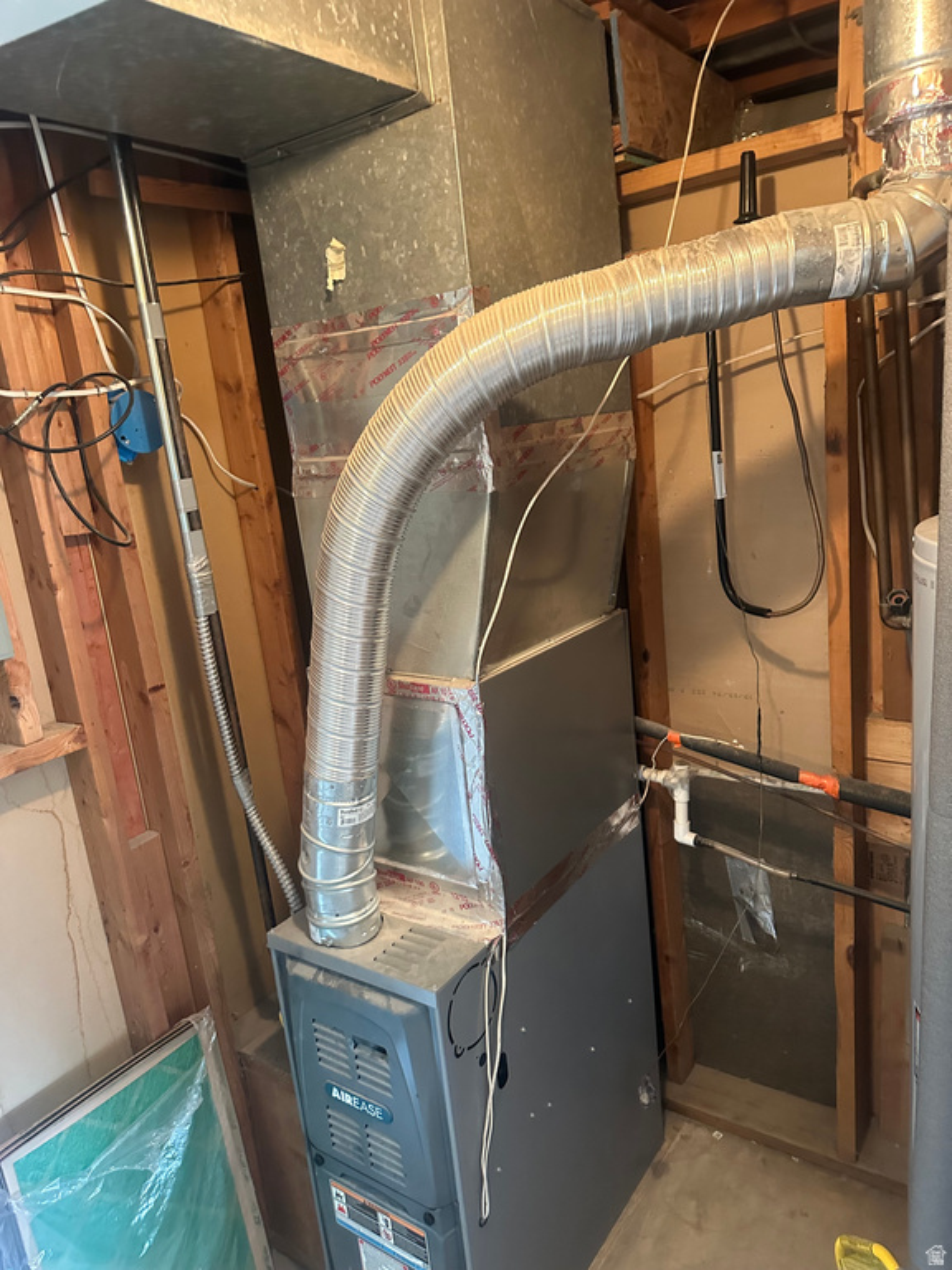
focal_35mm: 24
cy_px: 635
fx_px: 880
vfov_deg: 71.6
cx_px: 476
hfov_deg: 56.8
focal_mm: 6.86
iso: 800
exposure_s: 1/60
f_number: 1.78
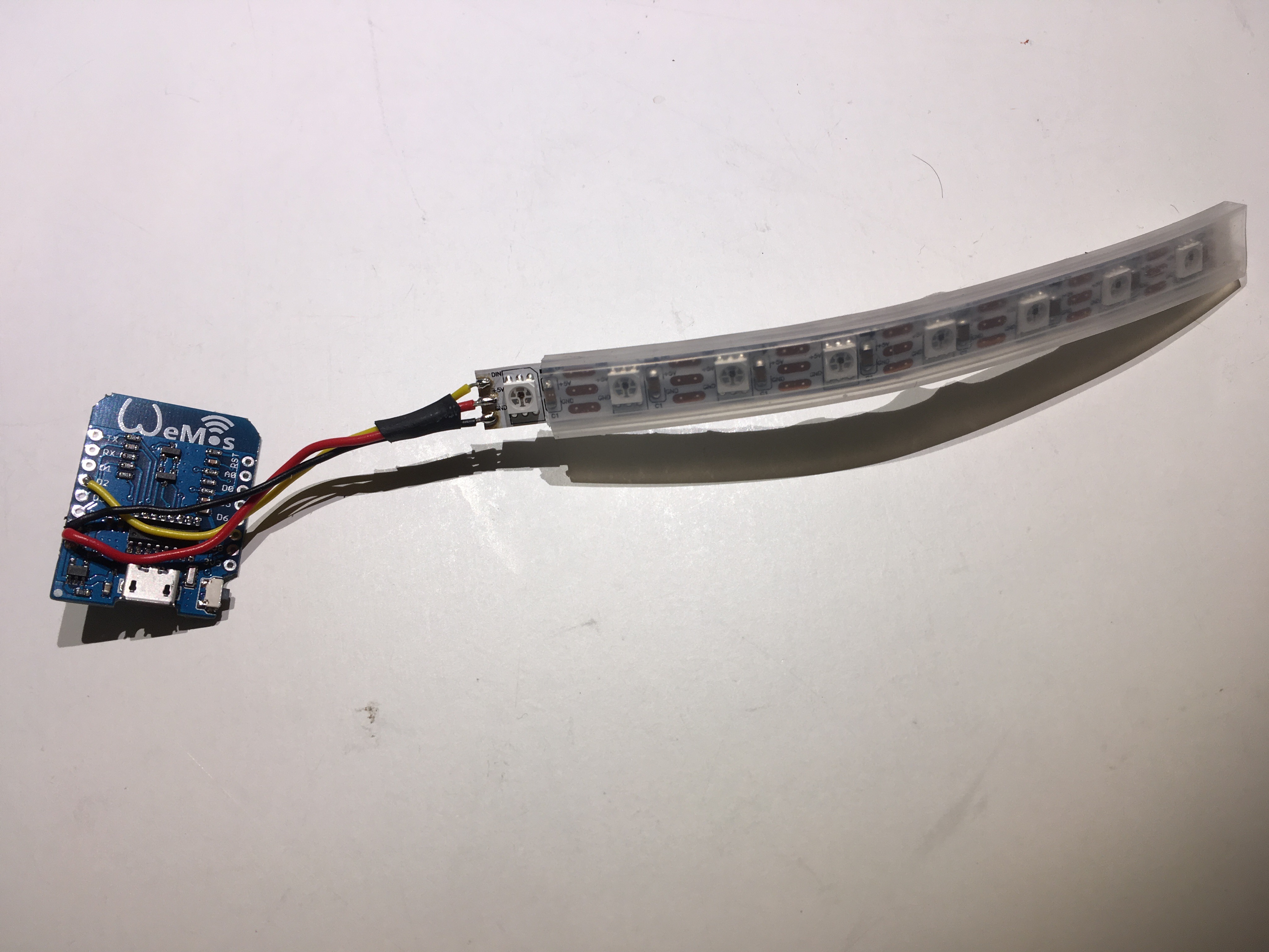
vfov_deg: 48.2
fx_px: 1063
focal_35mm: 29
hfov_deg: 61.7
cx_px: 634
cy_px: 476
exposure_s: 1/50
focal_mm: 4.15
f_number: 2.2
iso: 25
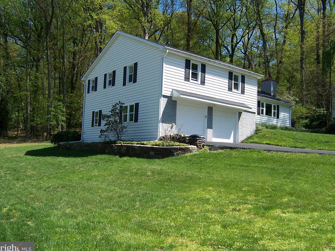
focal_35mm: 34
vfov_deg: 41.8
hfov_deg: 54.0
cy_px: 126
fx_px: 329
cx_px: 164
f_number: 3.4
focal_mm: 5.5
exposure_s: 1/750
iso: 80
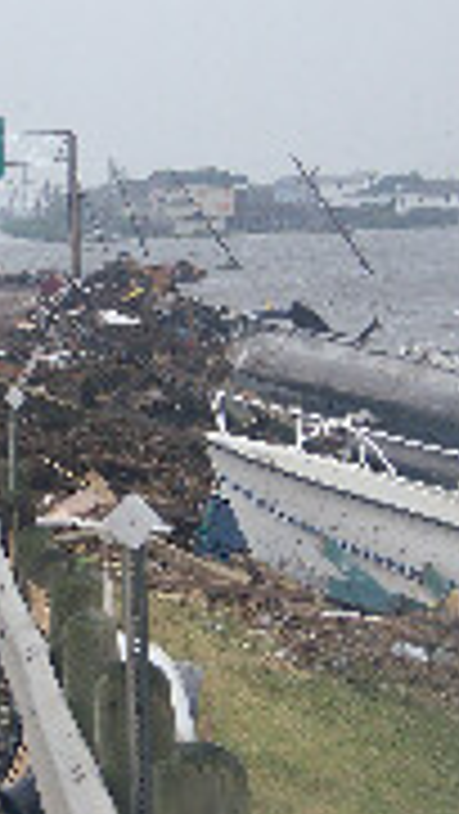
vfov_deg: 11.8
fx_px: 3954
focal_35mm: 183
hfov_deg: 6.6
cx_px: 81
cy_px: 432
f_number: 3.2
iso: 64
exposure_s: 1/200
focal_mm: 14.6
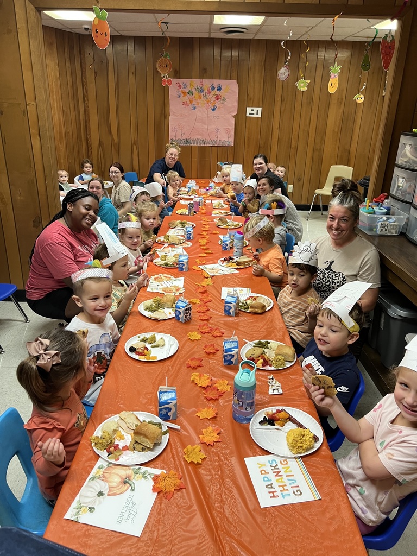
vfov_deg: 67.3
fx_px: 418
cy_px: 278
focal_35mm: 26
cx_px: 208
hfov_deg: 53.1
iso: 125
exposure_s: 1/60
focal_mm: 5.7
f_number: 1.5
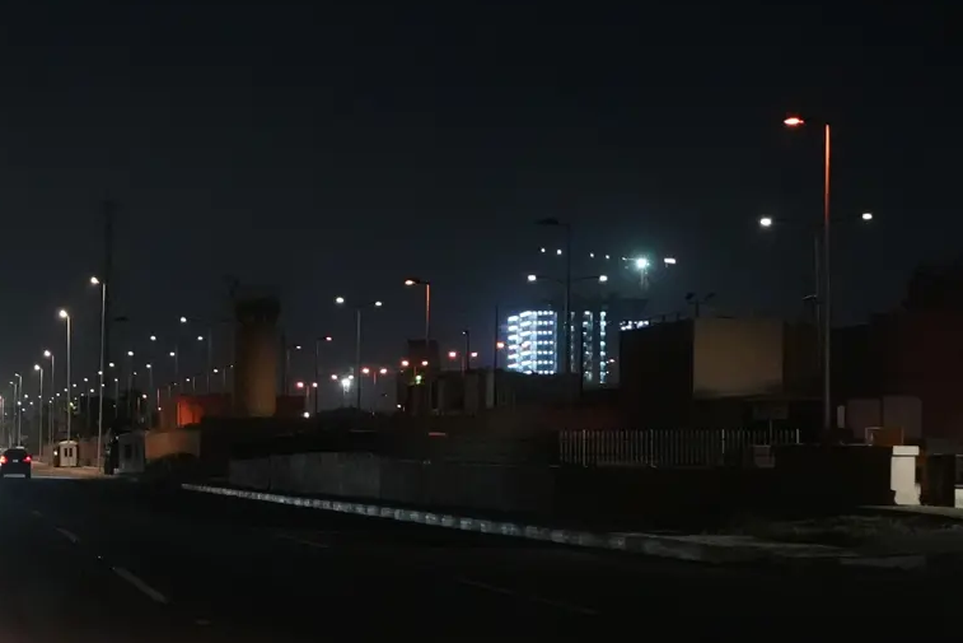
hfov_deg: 45.4
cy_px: 298
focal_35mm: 43
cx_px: 518
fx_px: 1150
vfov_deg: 31.2
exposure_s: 1/200
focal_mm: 35
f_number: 2.8
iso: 10000
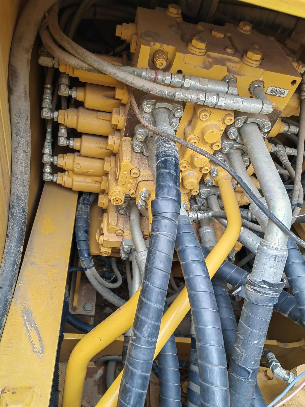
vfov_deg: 65.3
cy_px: 204
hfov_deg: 51.4
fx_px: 317
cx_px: 152
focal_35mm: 27
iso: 50
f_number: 1.8
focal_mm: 5.54
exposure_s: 1/133
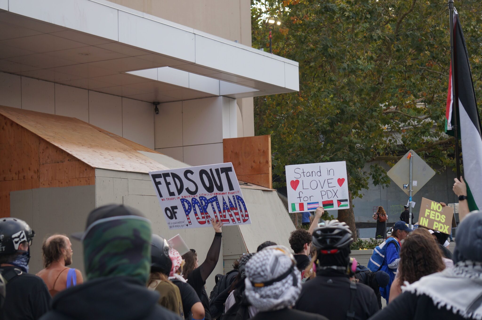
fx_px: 1103
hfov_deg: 24.6
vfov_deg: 16.5
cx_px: 241
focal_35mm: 82
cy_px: 160
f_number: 4.5
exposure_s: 1/160
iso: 100
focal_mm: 55
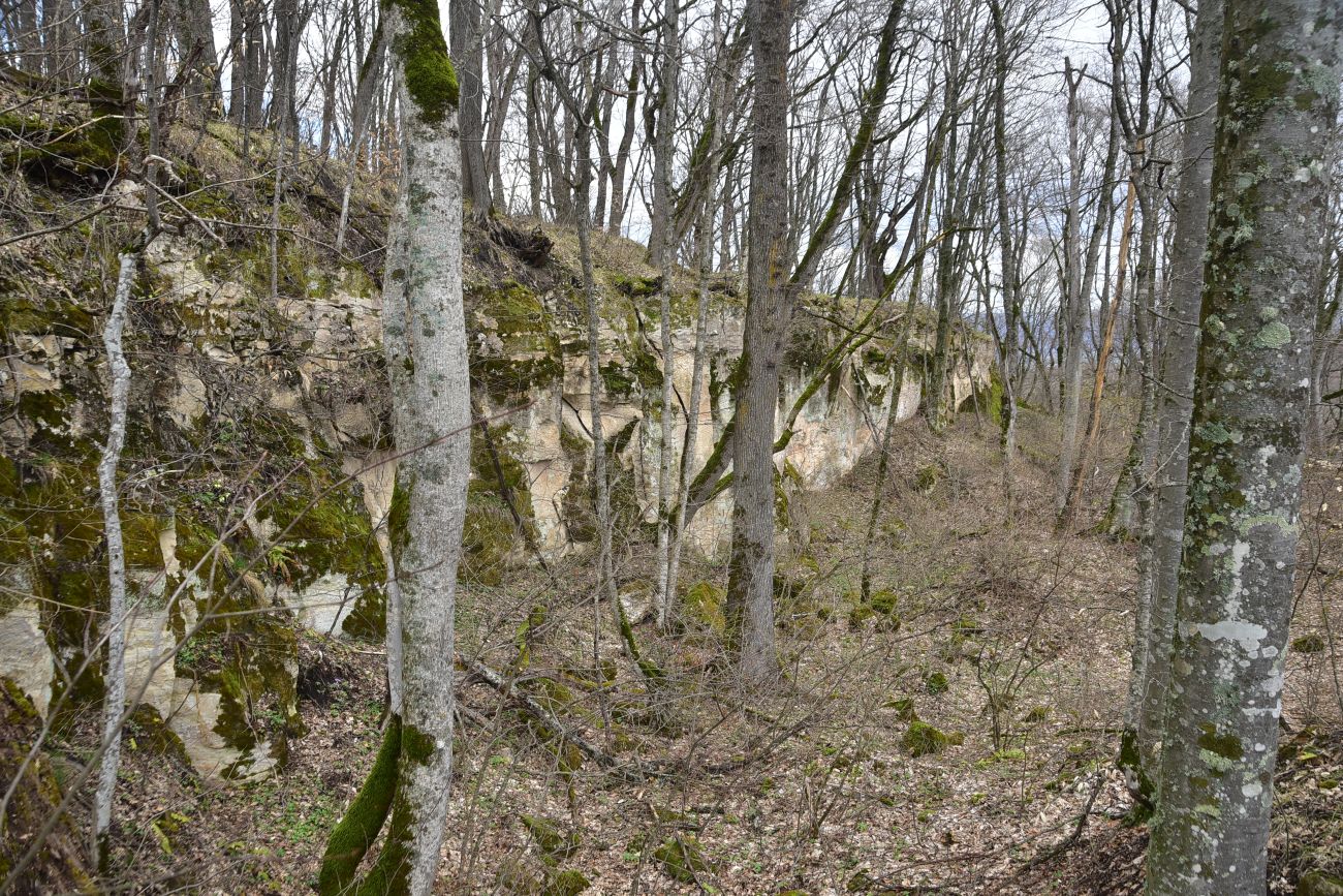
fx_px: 1865
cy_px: 448
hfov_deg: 39.6
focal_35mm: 50
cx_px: 672
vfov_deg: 27.0
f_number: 6.3
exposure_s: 1/125
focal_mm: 50
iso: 160
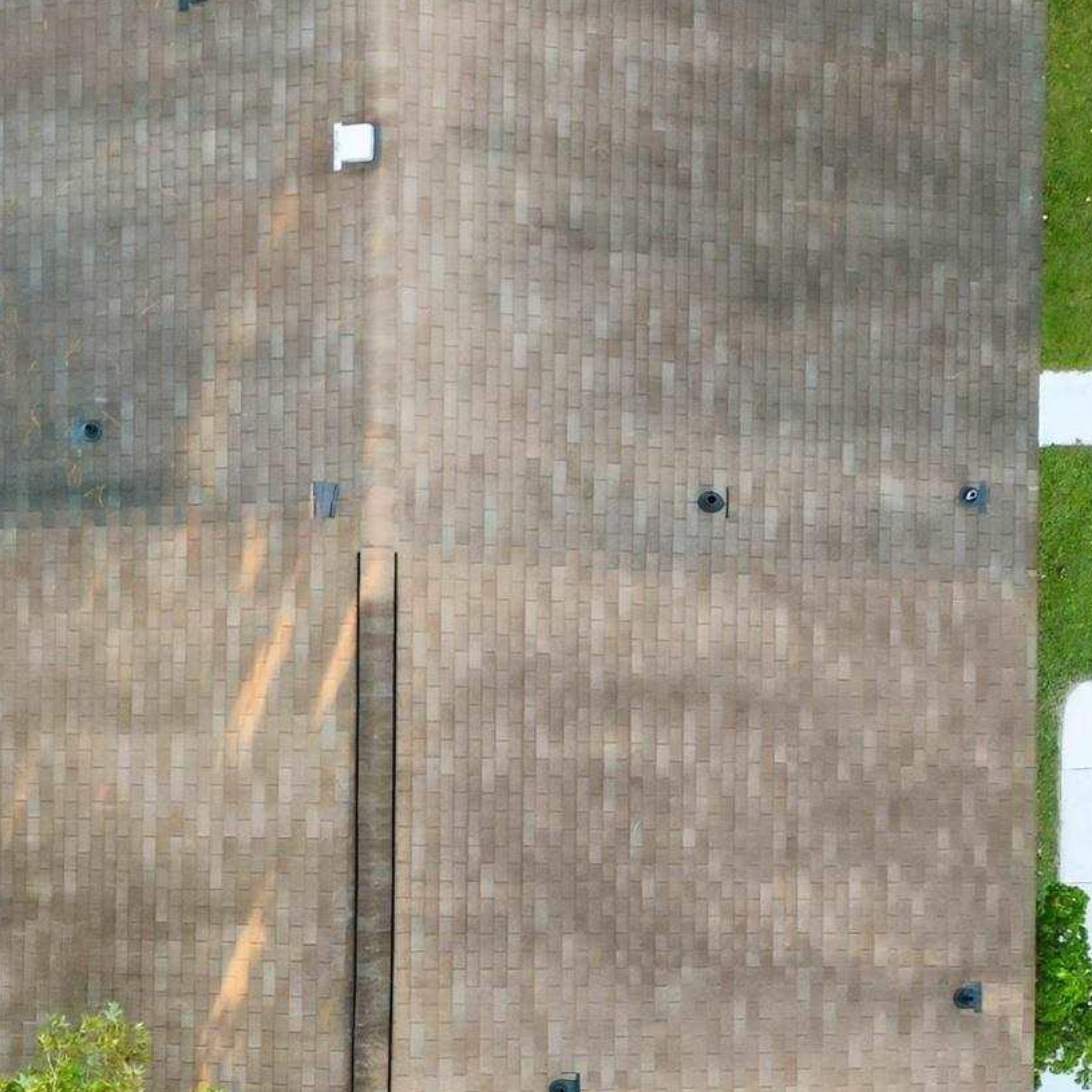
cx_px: 310
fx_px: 2320
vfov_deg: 26.1
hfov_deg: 26.2
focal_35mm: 65
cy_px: 853
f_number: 1.7
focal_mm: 6.7
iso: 120
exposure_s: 1/200
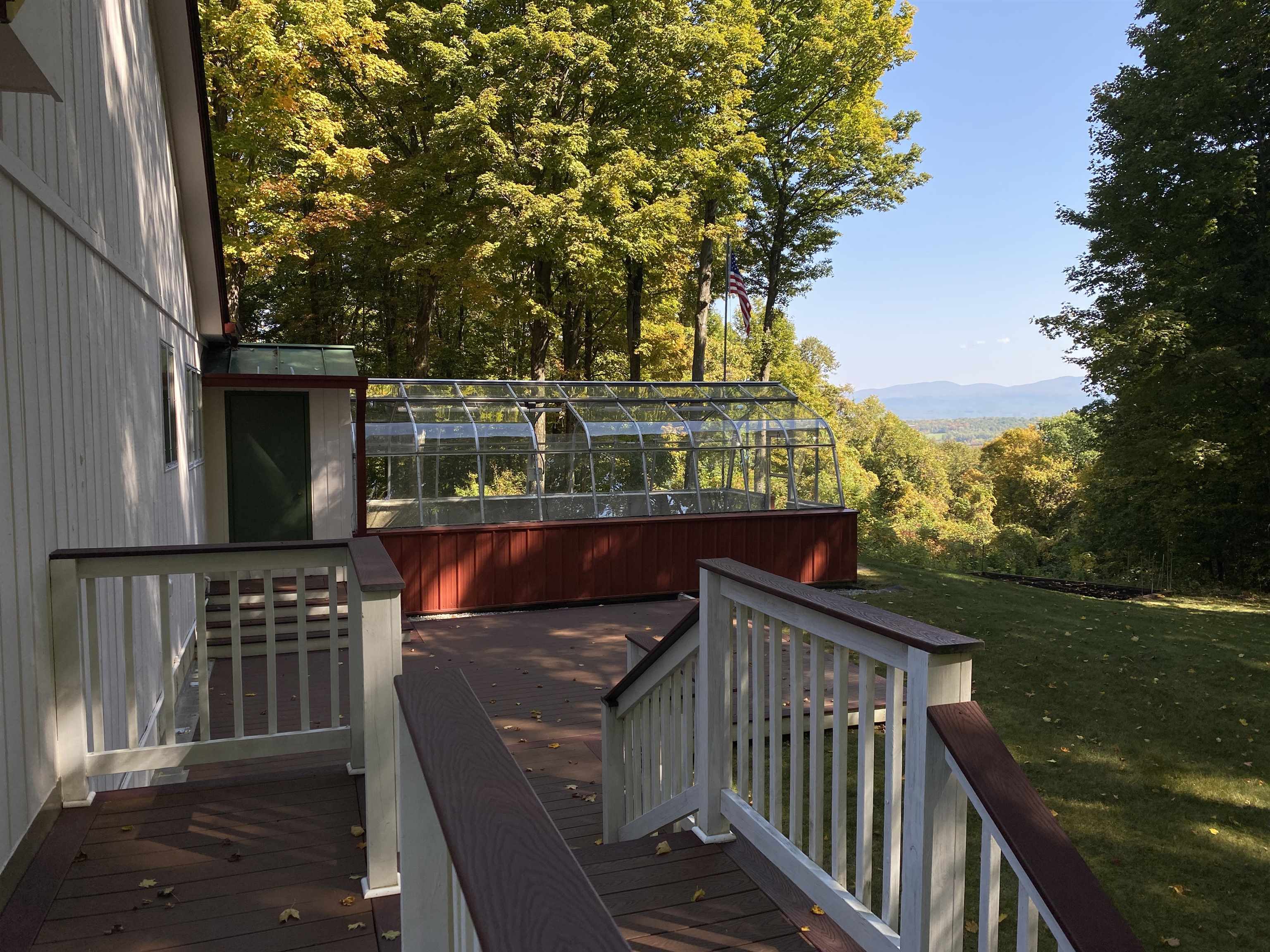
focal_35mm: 26
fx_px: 954
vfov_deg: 53.1
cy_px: 476
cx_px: 635
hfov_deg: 67.3
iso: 32
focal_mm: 4.25
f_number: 1.8
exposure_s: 1/1754
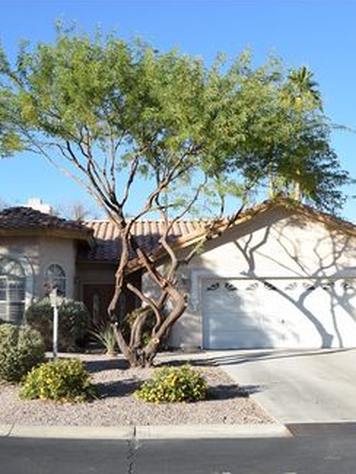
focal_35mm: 40
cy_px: 239
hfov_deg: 35.7
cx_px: 128
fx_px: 548
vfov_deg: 46.8
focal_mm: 18
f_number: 9
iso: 200
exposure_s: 1/320
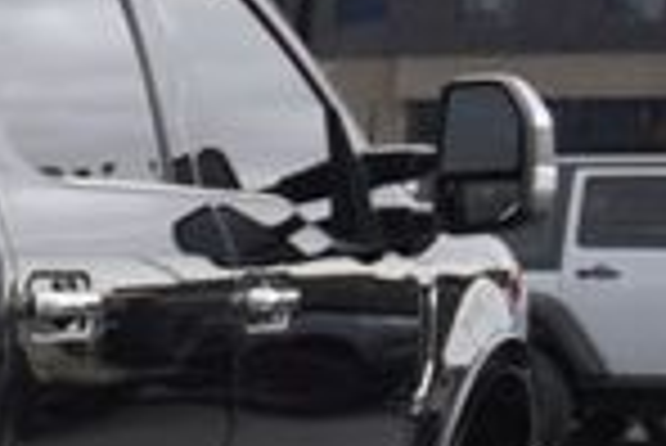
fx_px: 2648
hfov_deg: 12.3
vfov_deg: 9.4
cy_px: 649
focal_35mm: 143
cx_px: -770
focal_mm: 22
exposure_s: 1/60
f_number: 4
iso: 125
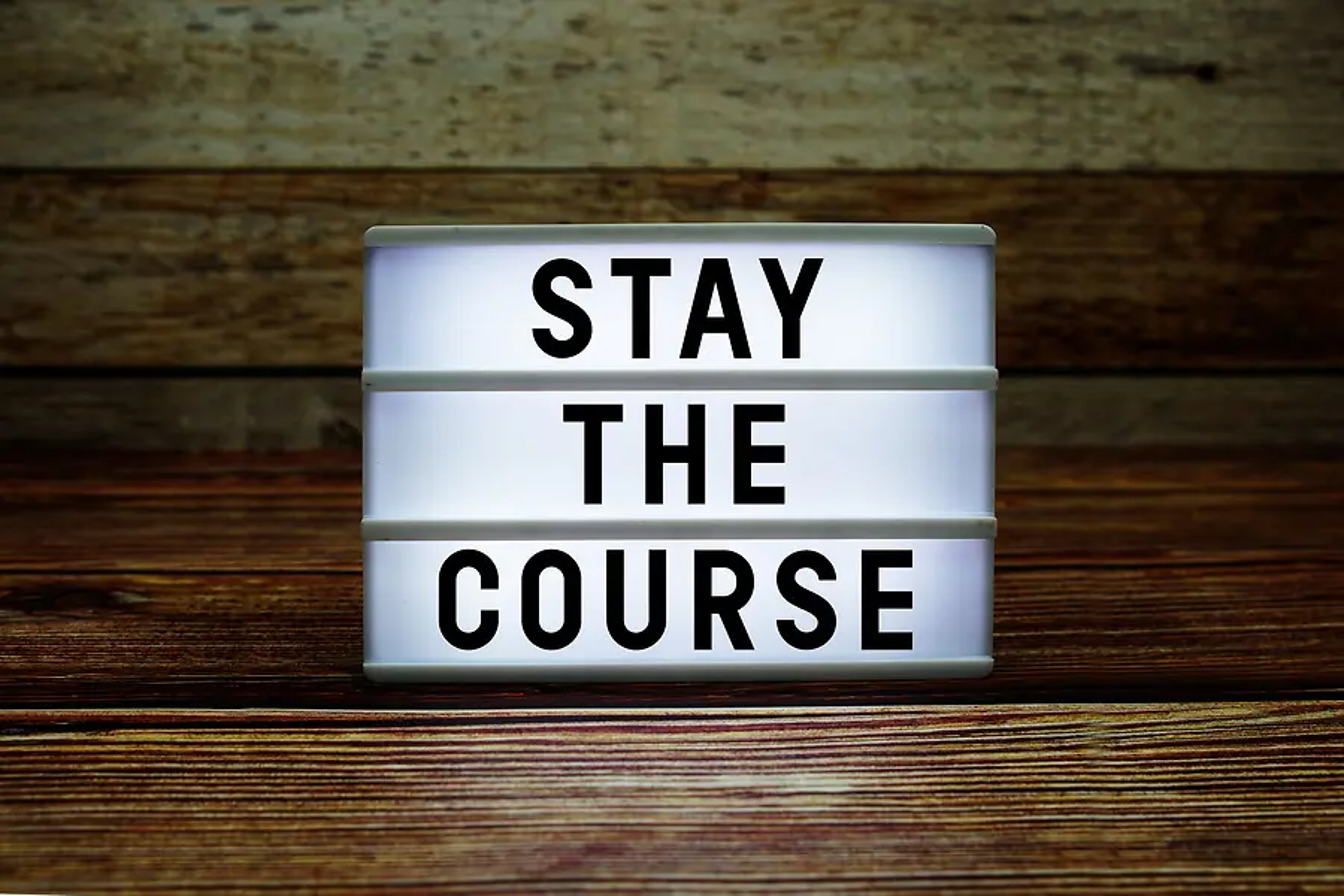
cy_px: 448
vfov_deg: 38.4
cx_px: 672
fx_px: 1288
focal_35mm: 34
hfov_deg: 55.1
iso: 100
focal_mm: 23
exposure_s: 1/40
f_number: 4.5
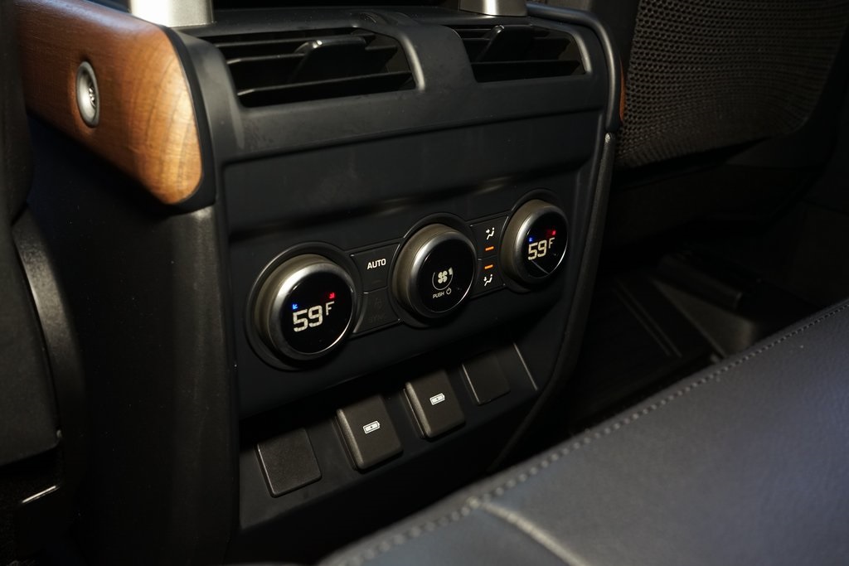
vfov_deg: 42.3
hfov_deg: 60.3
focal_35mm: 31
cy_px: 283
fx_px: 731
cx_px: 424
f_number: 8
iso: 1250
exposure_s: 1/50
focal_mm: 31
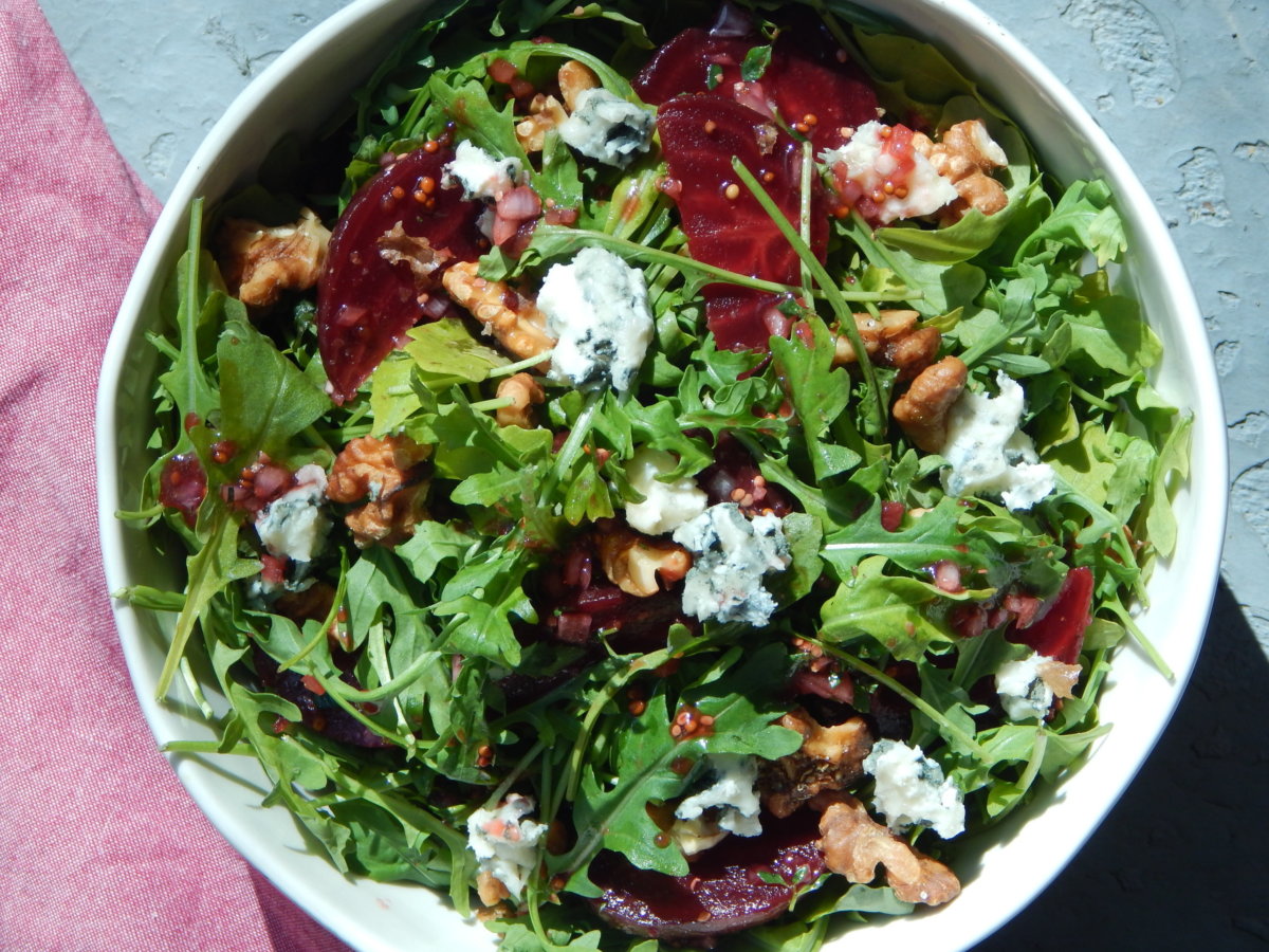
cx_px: 634
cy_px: 476
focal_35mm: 131
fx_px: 4802
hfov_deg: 15.1
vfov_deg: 11.3
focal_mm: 23.4
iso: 125
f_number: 4.8
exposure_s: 1/500
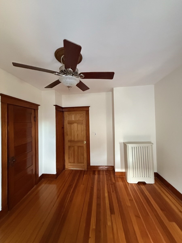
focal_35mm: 14
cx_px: 91
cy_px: 122
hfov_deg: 85.7
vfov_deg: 102.1
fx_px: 98
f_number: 2.2
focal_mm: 2.22
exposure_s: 1/60
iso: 1000
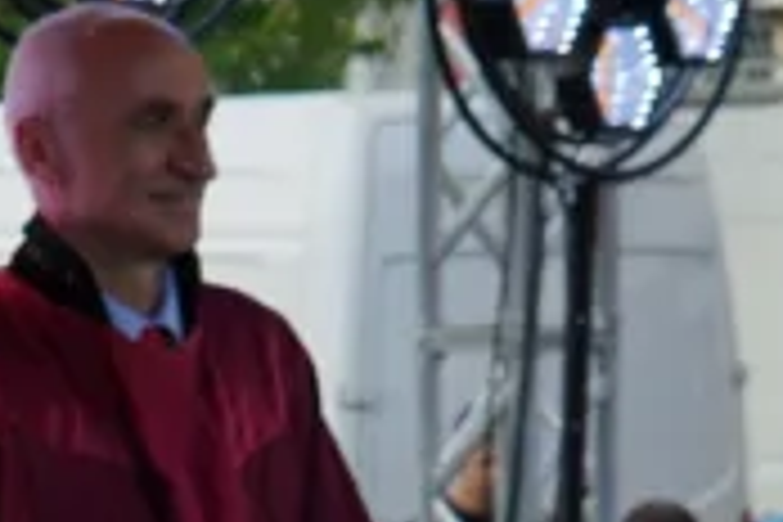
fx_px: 3588
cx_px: -158
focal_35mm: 165
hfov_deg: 12.2
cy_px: 835
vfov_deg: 8.1
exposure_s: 1/125
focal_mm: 28
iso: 100
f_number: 4.5
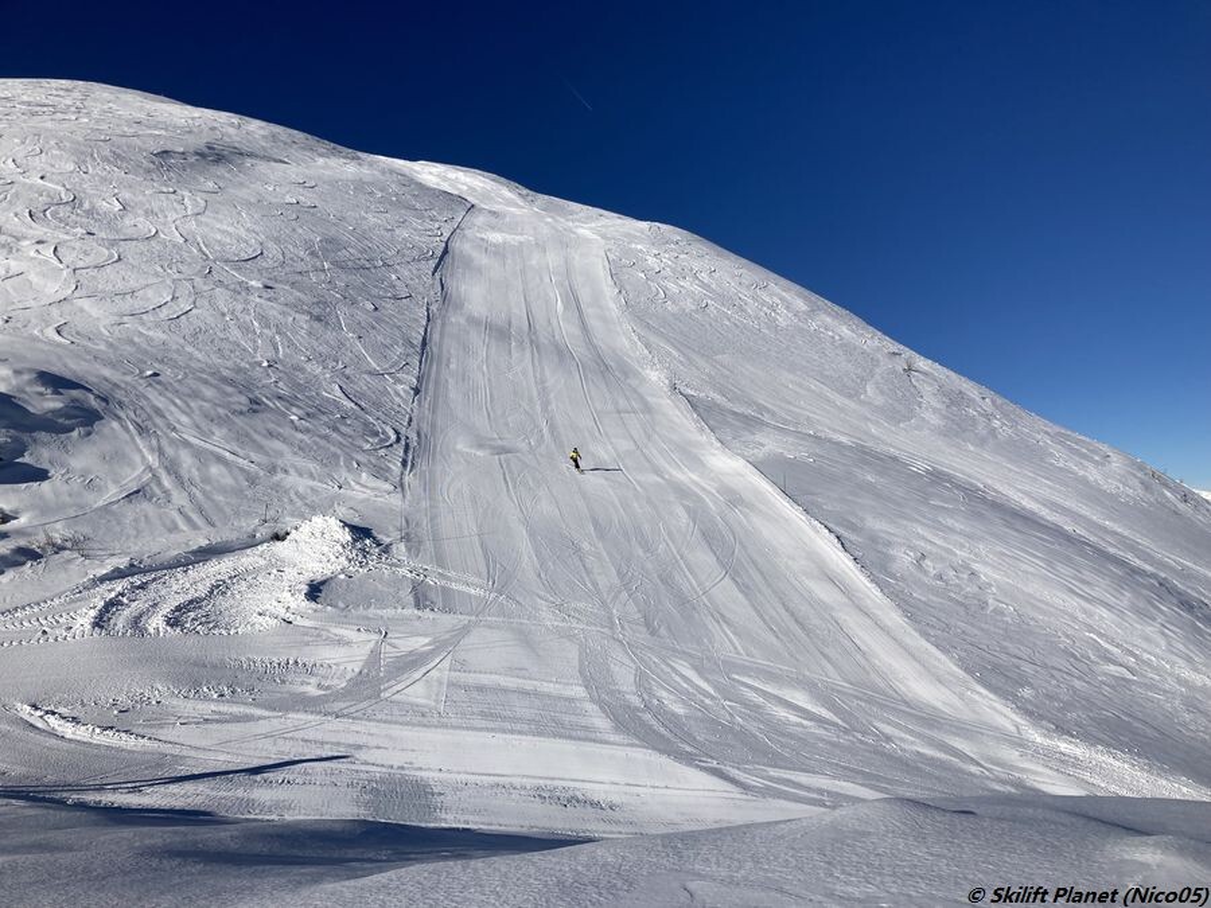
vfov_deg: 49.7
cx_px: 606
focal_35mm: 28
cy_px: 454
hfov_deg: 63.4
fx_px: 980
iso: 25
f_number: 1.8
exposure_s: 1/6897
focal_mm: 3.99
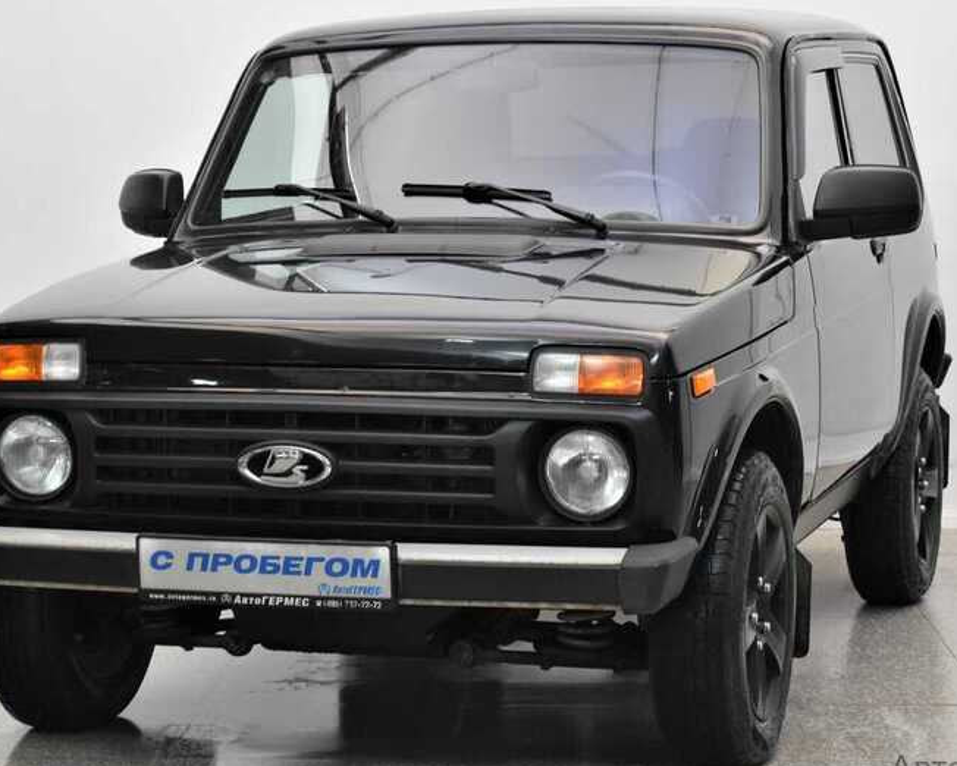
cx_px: 464
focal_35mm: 101
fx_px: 2862
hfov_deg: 19.0
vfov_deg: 15.2
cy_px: 357
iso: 1100
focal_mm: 52
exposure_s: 1/60
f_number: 5.6
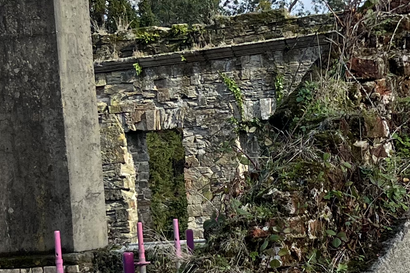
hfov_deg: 17.4
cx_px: 290
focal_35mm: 117
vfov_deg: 11.7
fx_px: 1332
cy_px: 219
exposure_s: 1/2208
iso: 50
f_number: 1.5
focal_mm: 5.7
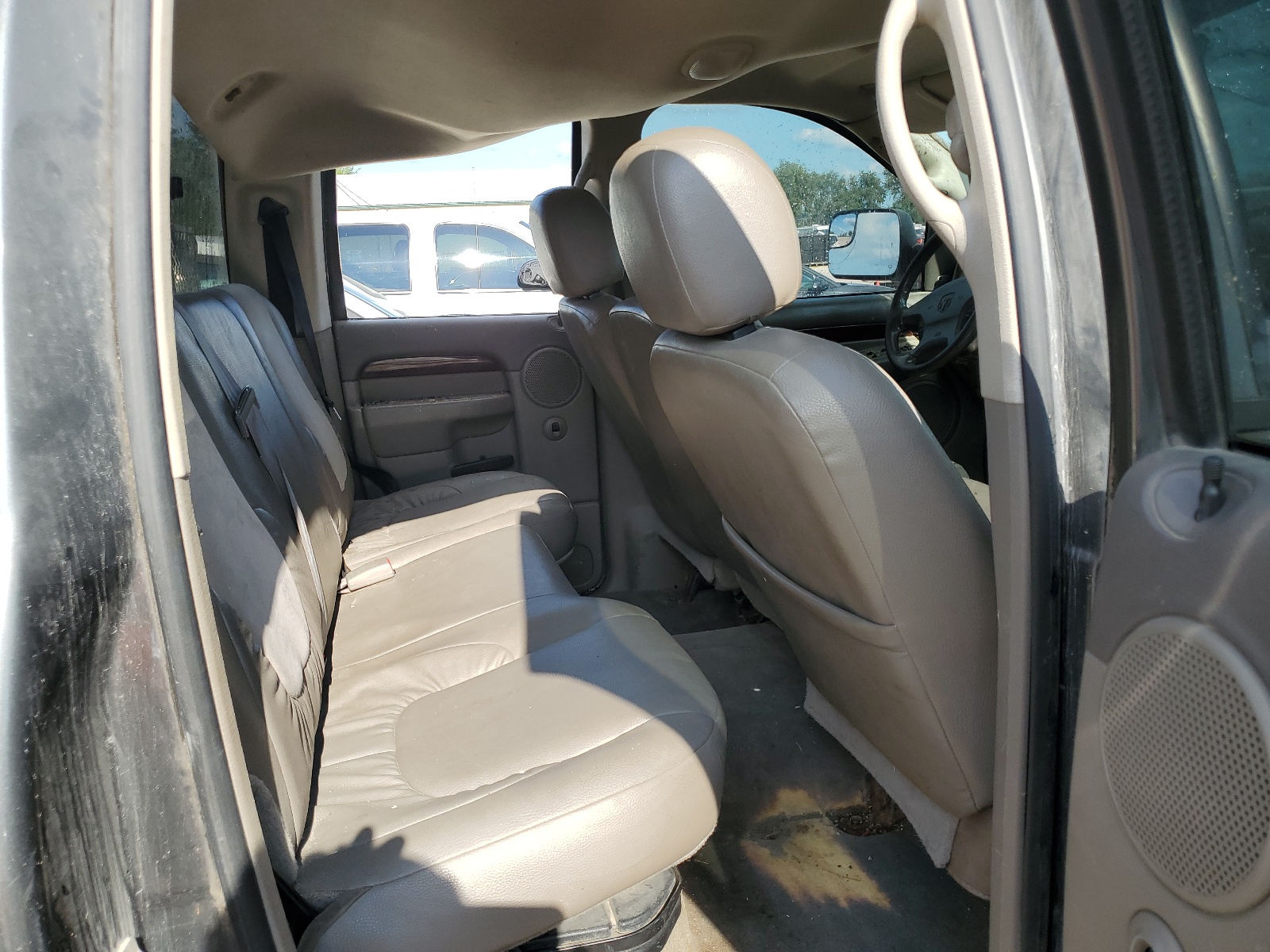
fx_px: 954
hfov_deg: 67.3
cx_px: 635
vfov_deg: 53.1
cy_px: 476
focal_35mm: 26
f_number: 1.5
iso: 50
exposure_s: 1/1250
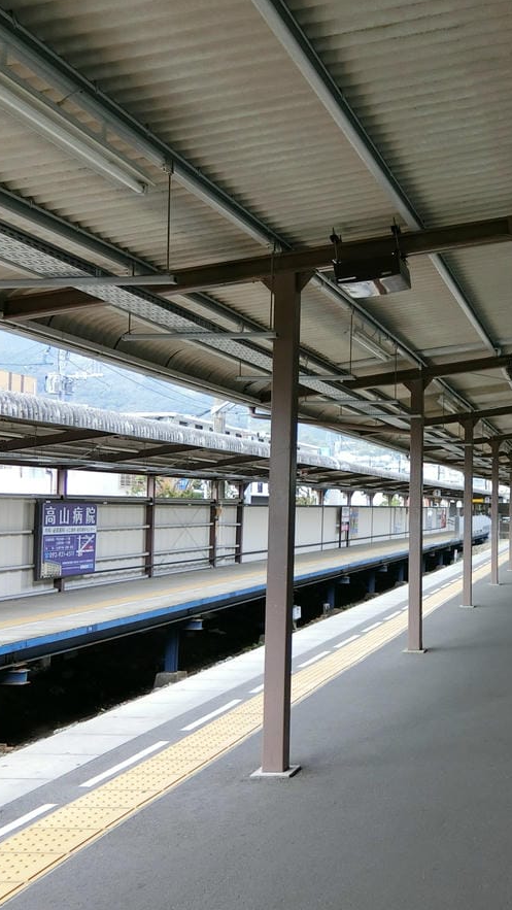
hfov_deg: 29.1
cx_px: 556
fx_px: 893
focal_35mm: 37
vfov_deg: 54.0
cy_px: 459
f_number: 2.8
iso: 80
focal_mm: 5.4
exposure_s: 1/125
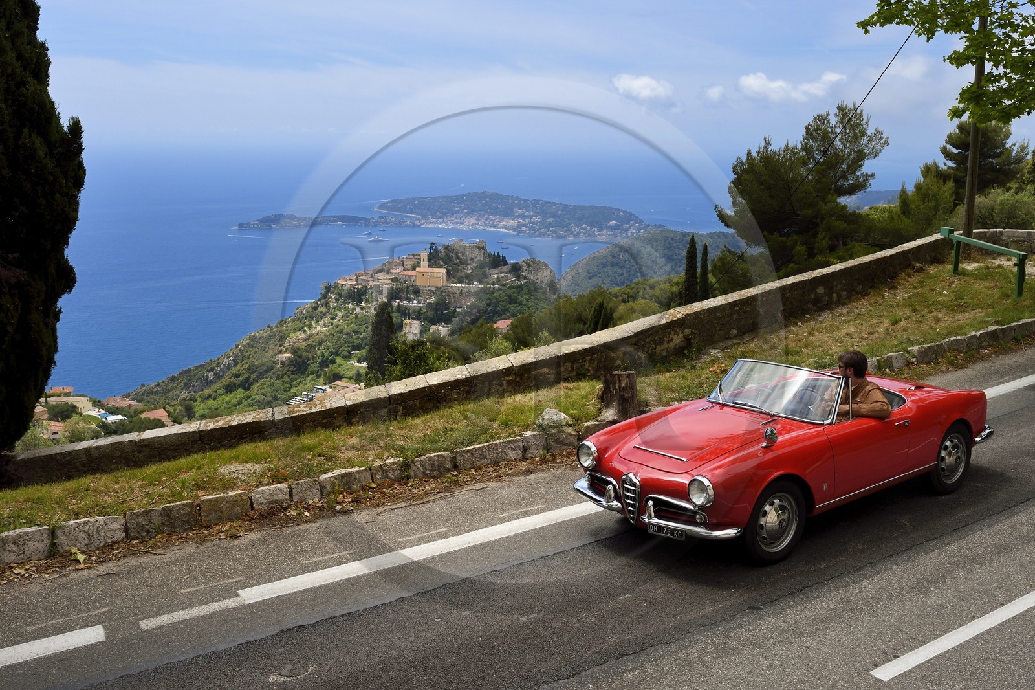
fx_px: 920
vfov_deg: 41.1
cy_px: 345
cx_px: 518
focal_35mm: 32
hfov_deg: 58.7
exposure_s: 1/640
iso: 400
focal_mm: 32
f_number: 13
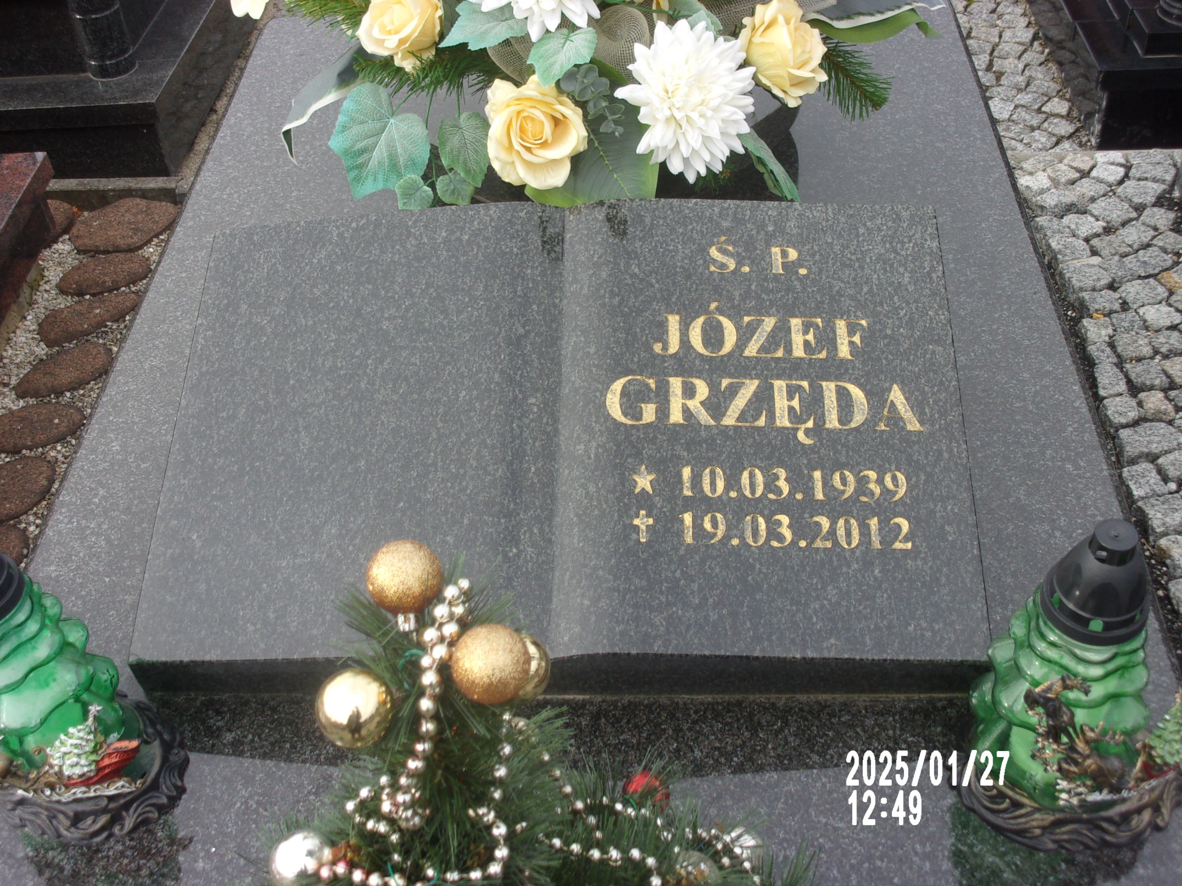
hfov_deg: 43.9
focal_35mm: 43
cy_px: 443
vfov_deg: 33.6
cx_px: 591
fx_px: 1468
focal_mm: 7.8
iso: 80
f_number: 4.7
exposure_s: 1/140
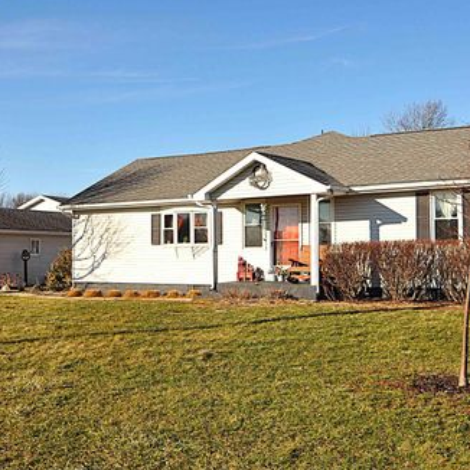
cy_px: 235
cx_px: 221
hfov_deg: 42.8
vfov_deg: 42.8
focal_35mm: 39
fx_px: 599
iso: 200
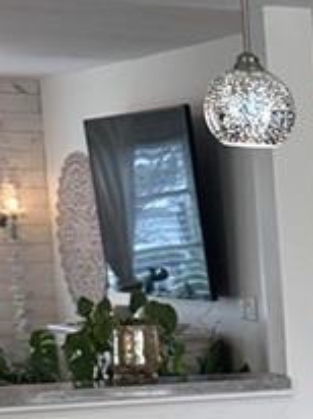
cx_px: 862
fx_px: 1691
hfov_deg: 9.0
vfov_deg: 13.8
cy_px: 486
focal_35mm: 140
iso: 80
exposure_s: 1/120
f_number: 1.78
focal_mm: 6.86
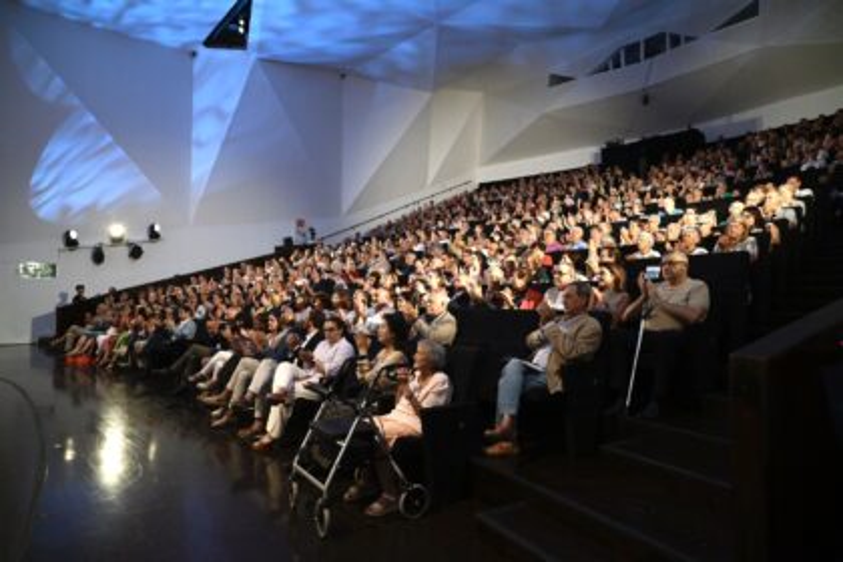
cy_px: 281
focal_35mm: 20
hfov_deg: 84.0
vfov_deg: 61.9
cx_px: 422
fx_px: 468
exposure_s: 1/250
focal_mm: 20
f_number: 4
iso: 3200
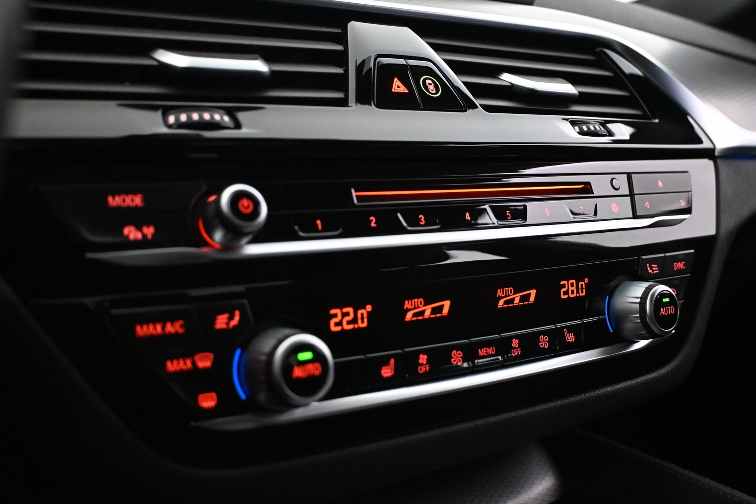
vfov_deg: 35.5
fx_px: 787
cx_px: 378
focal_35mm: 38
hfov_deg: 51.3
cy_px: 252
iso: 5000
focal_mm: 25
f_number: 4.2
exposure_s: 1/60
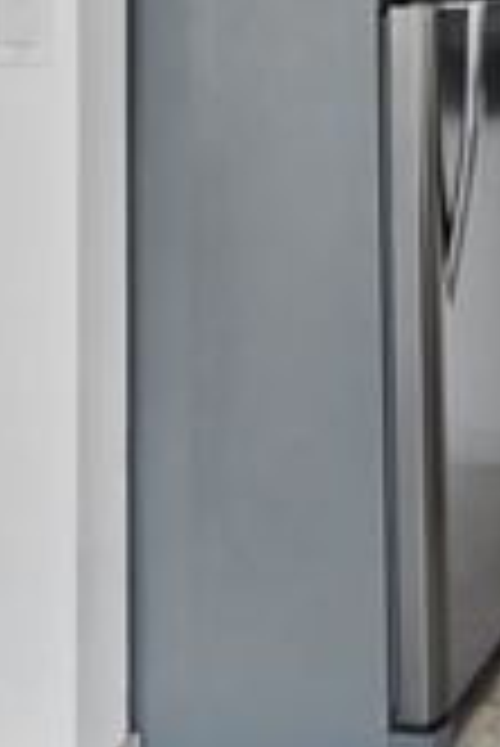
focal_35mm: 68
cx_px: 908
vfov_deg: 28.8
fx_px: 1414
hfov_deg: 16.6
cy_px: 115
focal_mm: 16
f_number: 8
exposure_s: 1/6
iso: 320
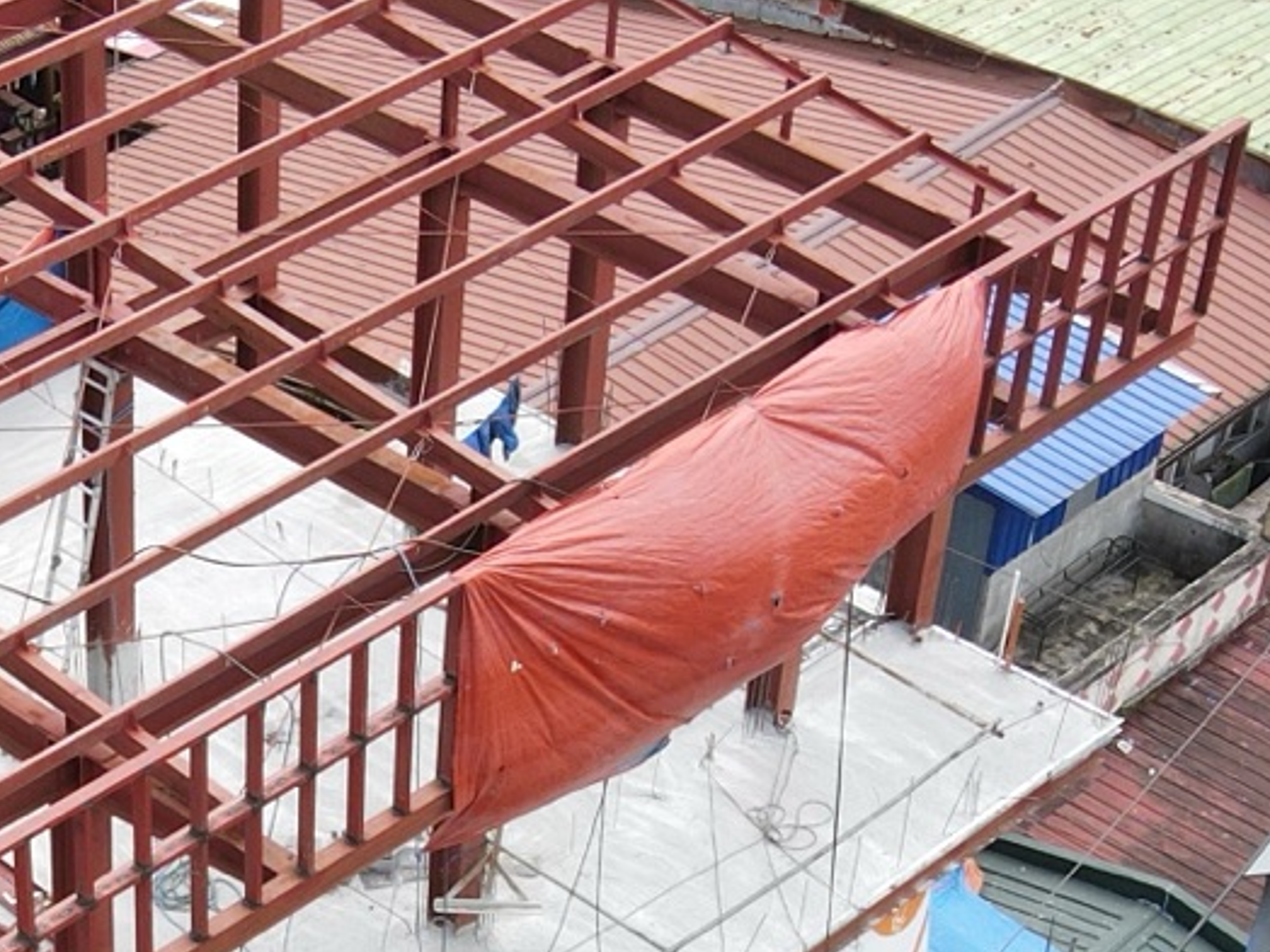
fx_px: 3229
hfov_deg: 21.9
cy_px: 1311
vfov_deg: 15.8
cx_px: 189
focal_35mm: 88
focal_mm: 4.5
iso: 110
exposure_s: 1/200
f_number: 2.8
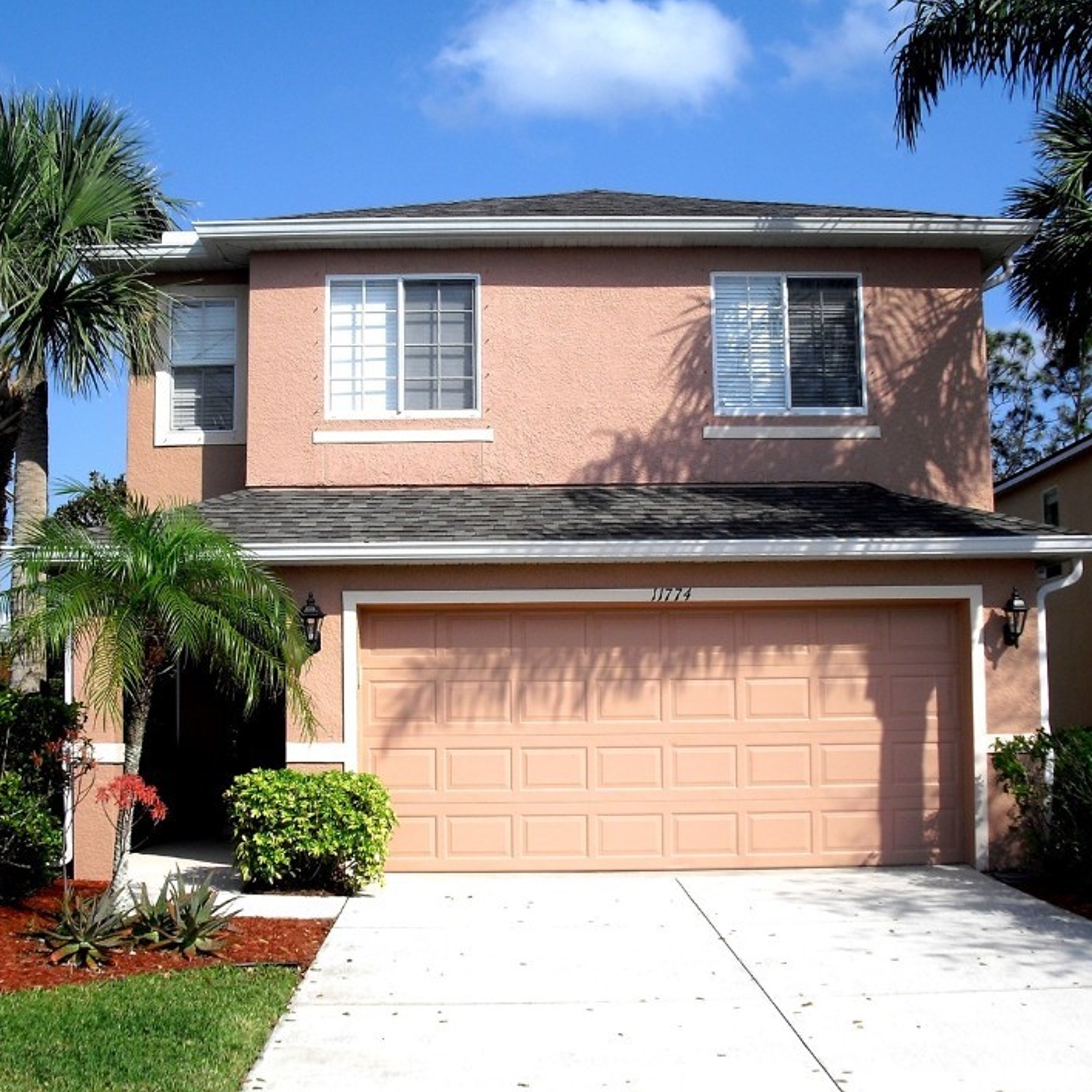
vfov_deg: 36.8
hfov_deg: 36.7
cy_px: 575
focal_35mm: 46
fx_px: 1642
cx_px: 472
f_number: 7.8
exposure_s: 1/200
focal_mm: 6.3
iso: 64
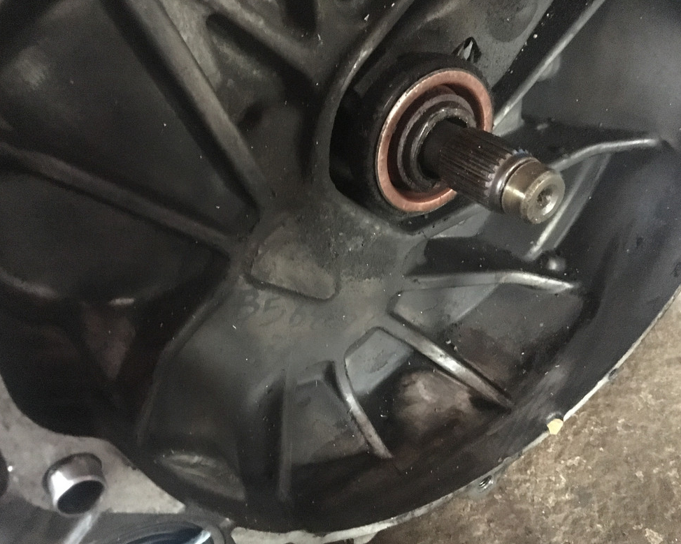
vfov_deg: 47.1
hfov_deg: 57.2
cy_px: 276
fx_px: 625
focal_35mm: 31
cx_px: 335
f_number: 2.2
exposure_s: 1/15
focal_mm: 4.15
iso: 1600
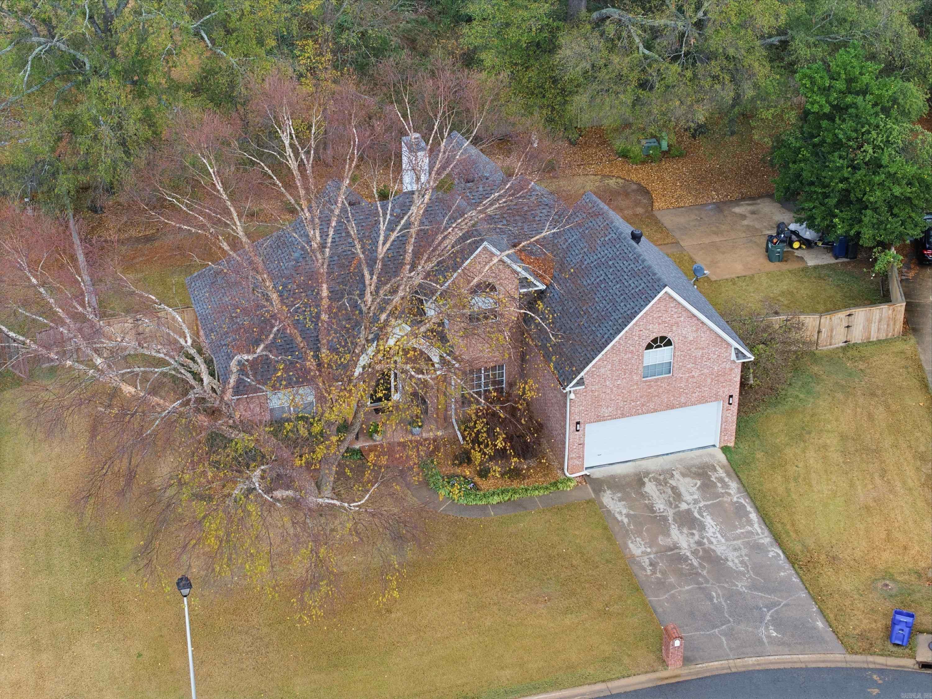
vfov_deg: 21.0
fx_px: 1885
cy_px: 350
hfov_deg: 27.8
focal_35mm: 70
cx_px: 466
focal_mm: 19.4
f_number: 2.8
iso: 140
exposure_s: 1/400
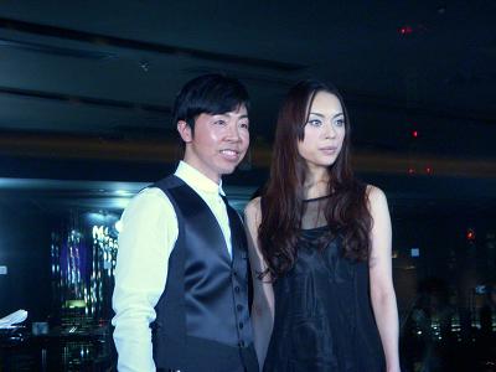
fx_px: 1490
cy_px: 186
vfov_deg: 14.2
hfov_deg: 18.9
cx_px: 248
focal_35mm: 104
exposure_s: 1/30
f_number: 4.1
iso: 400
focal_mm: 17.3
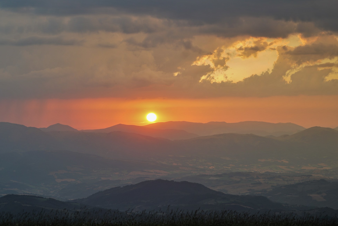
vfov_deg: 13.1
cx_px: 146
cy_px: 129
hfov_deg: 19.4
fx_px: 986
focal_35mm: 105
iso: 80
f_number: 5.6
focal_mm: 85
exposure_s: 1/30
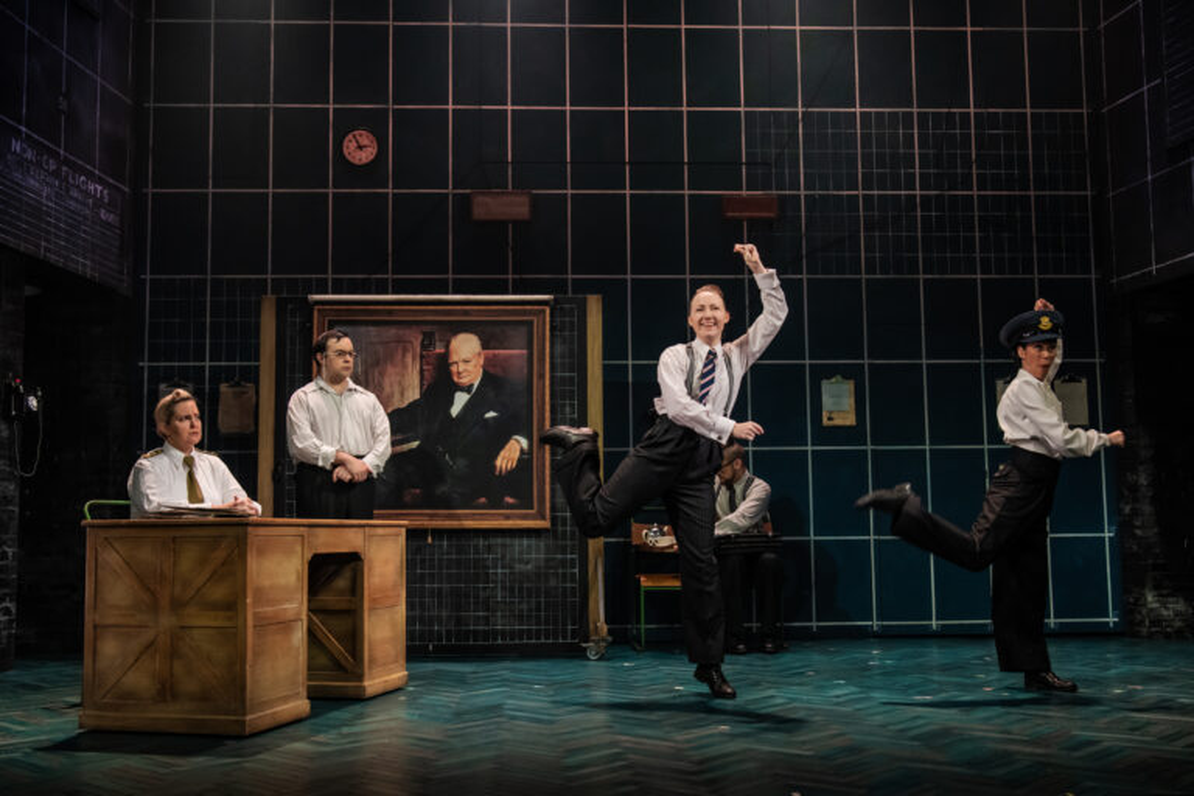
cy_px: 398
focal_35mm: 34
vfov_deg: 38.9
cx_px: 597
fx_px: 1128
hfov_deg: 55.8
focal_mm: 34
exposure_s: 1/200
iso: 1000
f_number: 4.5
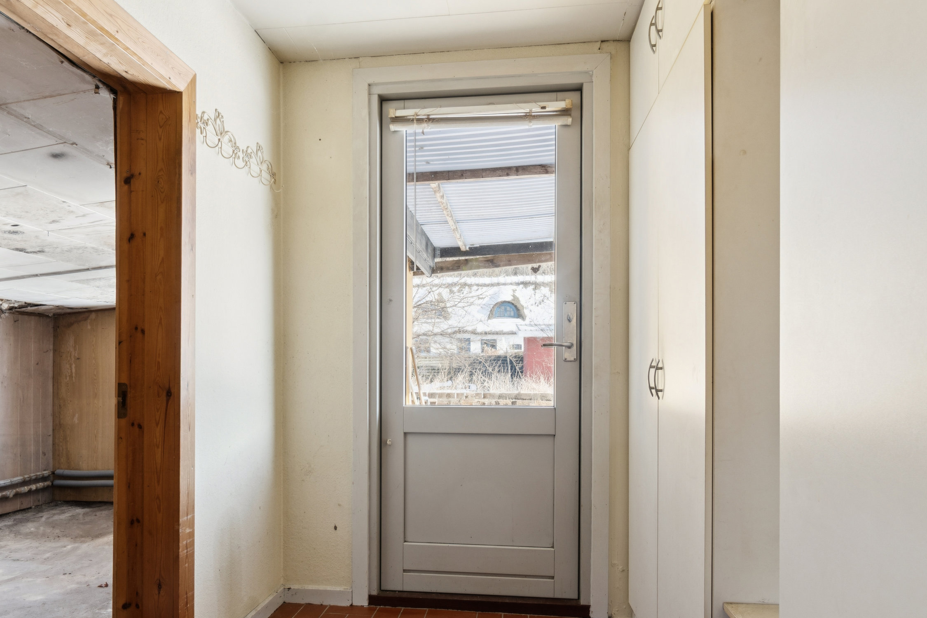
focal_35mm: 24
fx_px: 618
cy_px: 386
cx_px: 440
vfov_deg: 52.6
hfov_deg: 73.7
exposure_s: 1/25
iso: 200
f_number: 8
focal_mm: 12
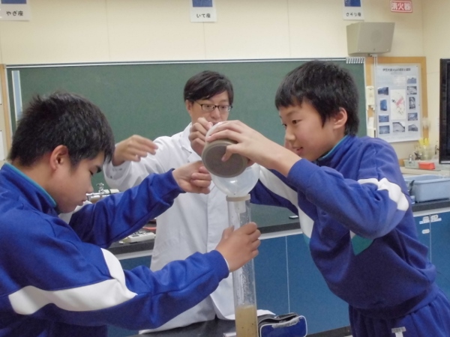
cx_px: 225
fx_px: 559
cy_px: 168
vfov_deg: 33.6
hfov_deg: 43.9
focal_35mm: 43
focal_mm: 7.8
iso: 800
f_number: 4.5
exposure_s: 1/50
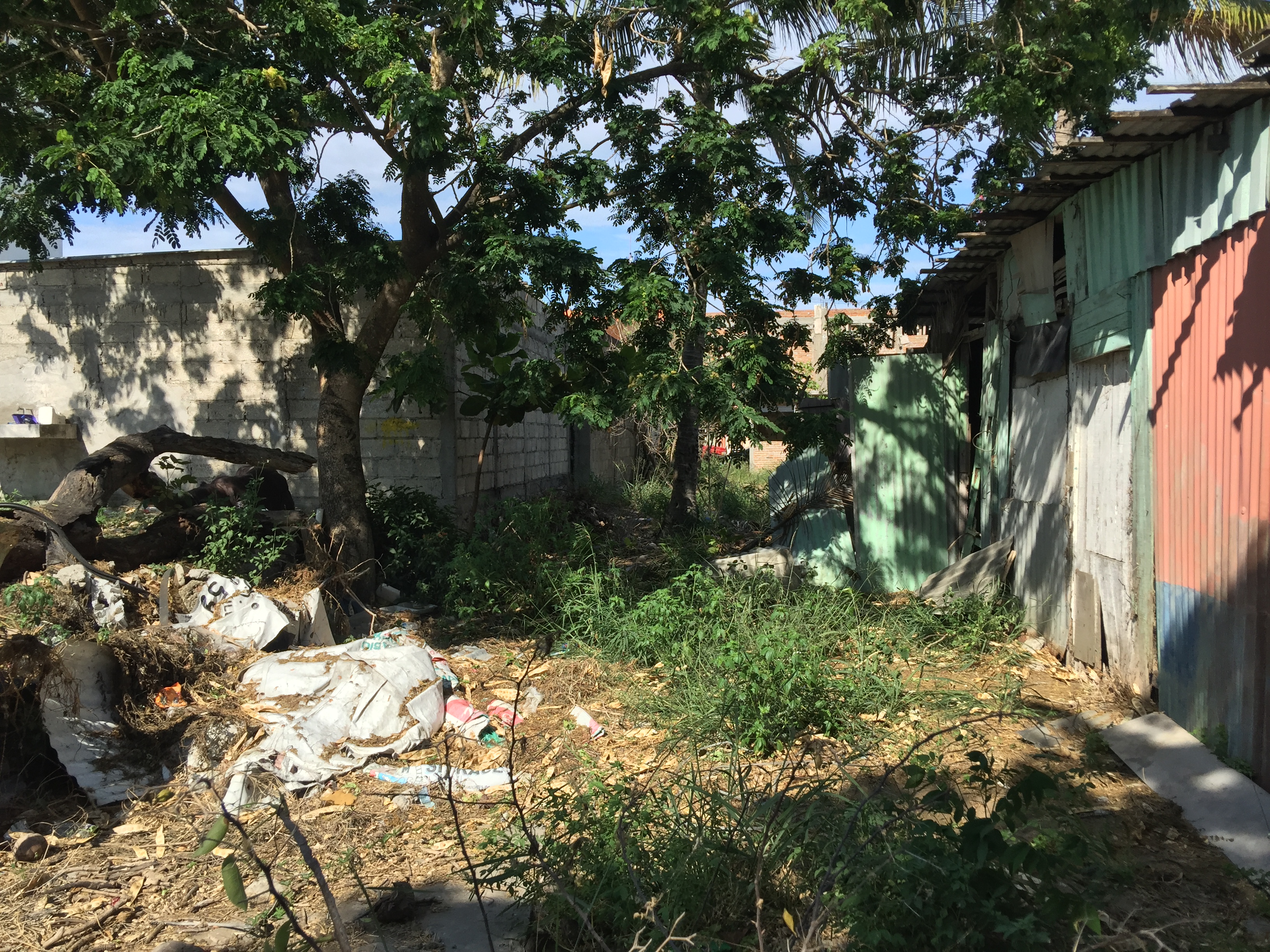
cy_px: 476
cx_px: 635
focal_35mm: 29
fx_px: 1064
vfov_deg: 48.2
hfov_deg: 61.7
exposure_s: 1/1582
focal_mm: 4.15
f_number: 2.2
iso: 32
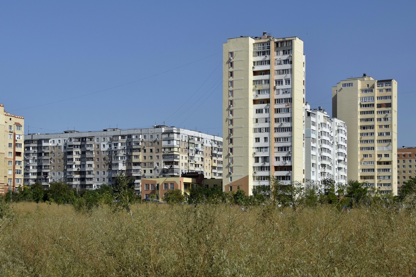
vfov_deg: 31.9
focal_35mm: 42
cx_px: 208
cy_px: 138
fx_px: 485
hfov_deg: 46.4
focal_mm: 28
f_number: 5.6
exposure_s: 1/1000
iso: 100
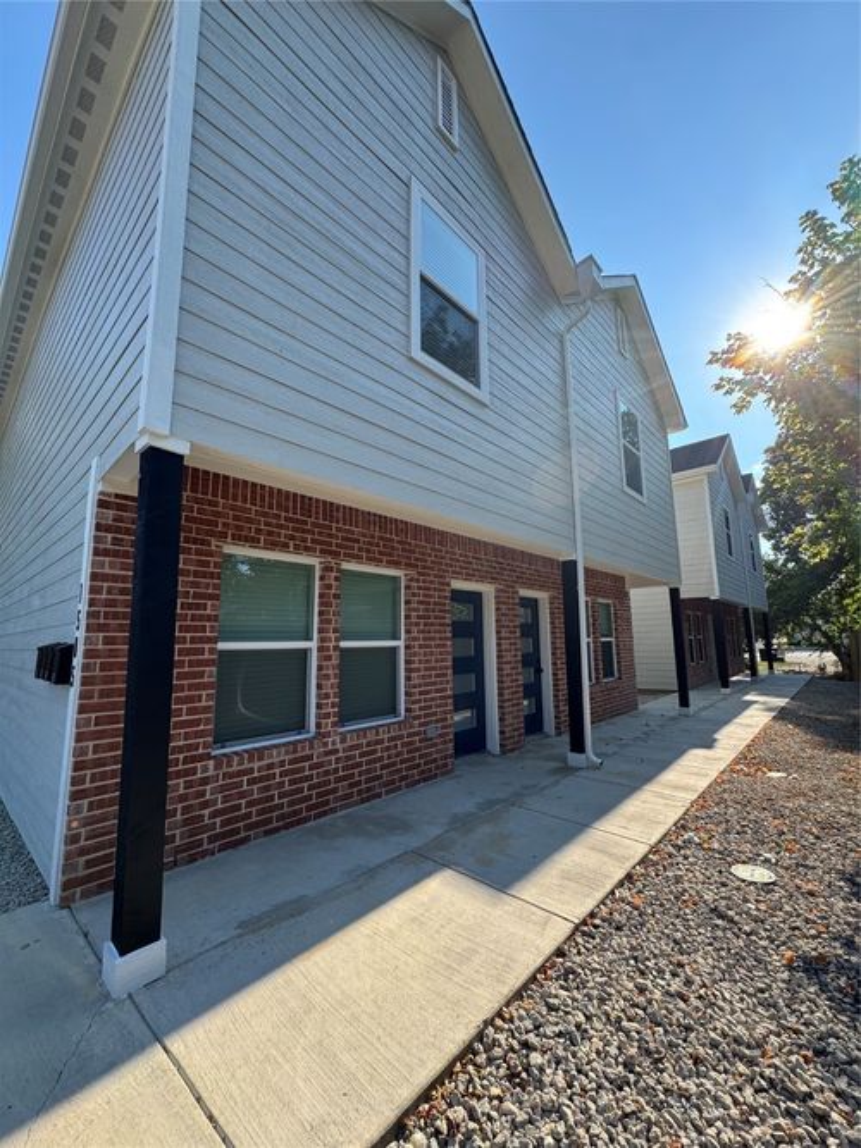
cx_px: 430
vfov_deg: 102.1
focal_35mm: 14
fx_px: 464
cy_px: 574
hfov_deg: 85.7
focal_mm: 2.22
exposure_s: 1/518
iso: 40
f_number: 2.2
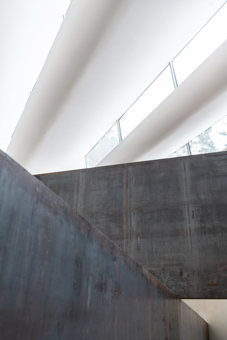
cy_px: 170
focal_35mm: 35
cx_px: 114
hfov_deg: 37.9
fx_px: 331
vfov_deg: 54.4
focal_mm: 35
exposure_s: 1/60
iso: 200
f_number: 4
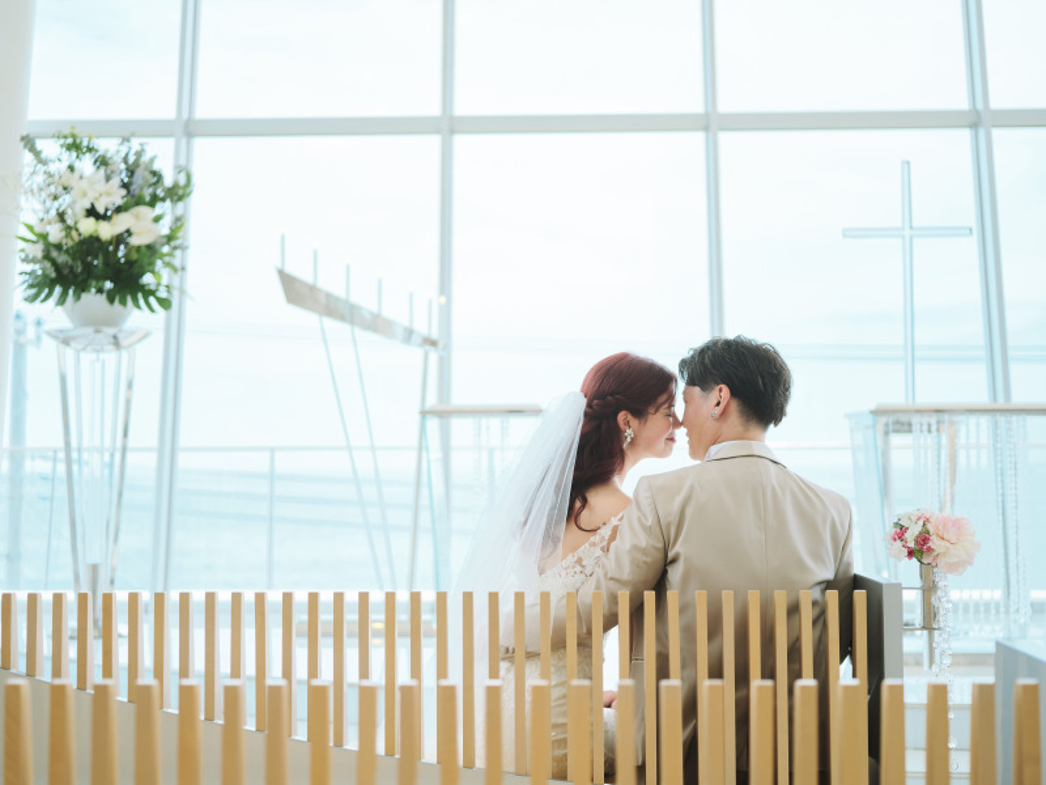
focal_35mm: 50
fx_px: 1511
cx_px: 523
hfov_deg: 38.2
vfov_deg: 29.1
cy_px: 392
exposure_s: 1/640
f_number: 2.8
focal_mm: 63
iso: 250
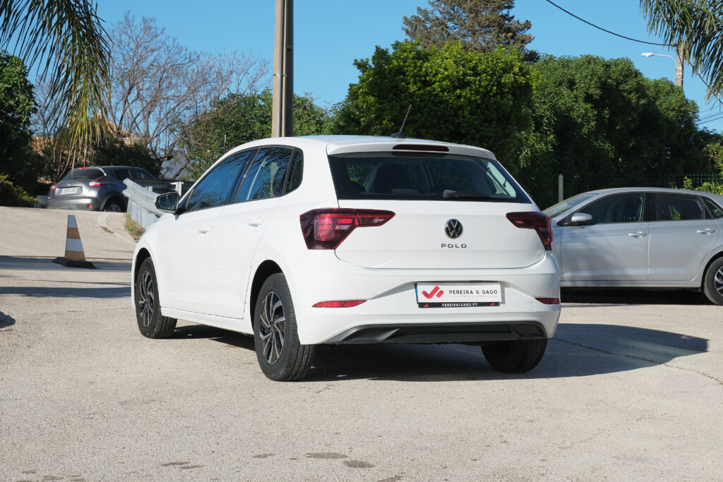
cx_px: 362
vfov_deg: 20.0
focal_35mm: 68
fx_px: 1366
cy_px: 241
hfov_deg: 29.7
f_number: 9
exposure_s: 1/400
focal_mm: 45
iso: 160
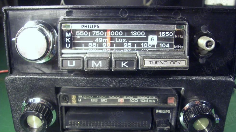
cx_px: 120
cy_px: 68
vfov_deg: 30.4
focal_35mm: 39
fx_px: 244
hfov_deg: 51.6
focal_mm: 5.8
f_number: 2.6
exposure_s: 1/25
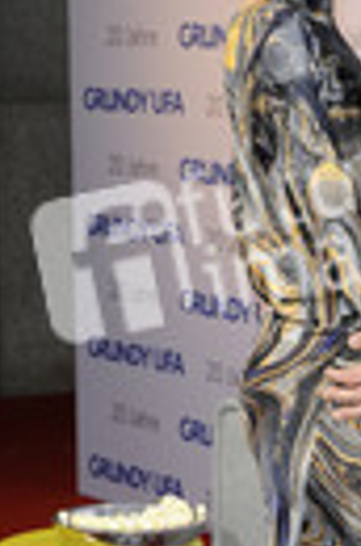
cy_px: 454
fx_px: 2419
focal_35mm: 160
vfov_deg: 12.8
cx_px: 369
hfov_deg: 8.5
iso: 640
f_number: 5.6
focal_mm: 52
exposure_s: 1/160
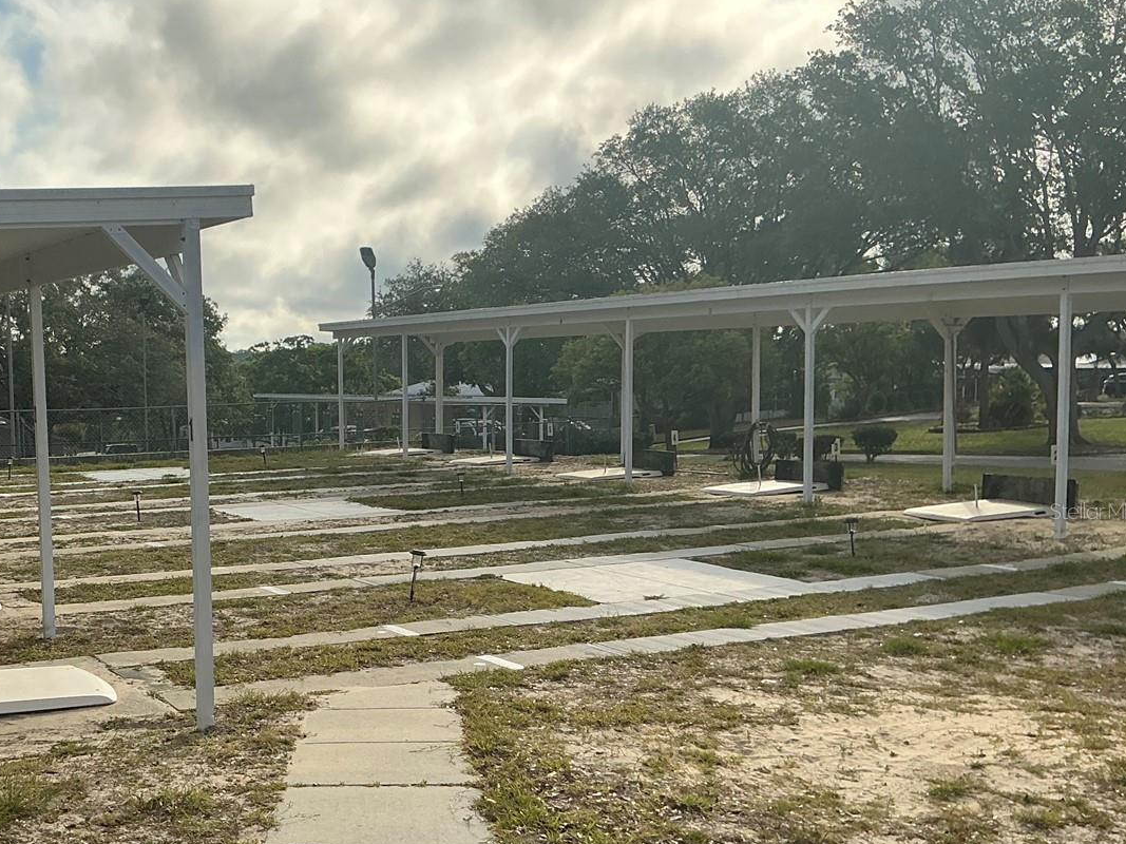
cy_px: 511
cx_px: 305
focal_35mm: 42
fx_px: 1366
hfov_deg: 43.6
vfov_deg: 34.2
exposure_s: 1/2801
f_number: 1.8
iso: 25
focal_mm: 3
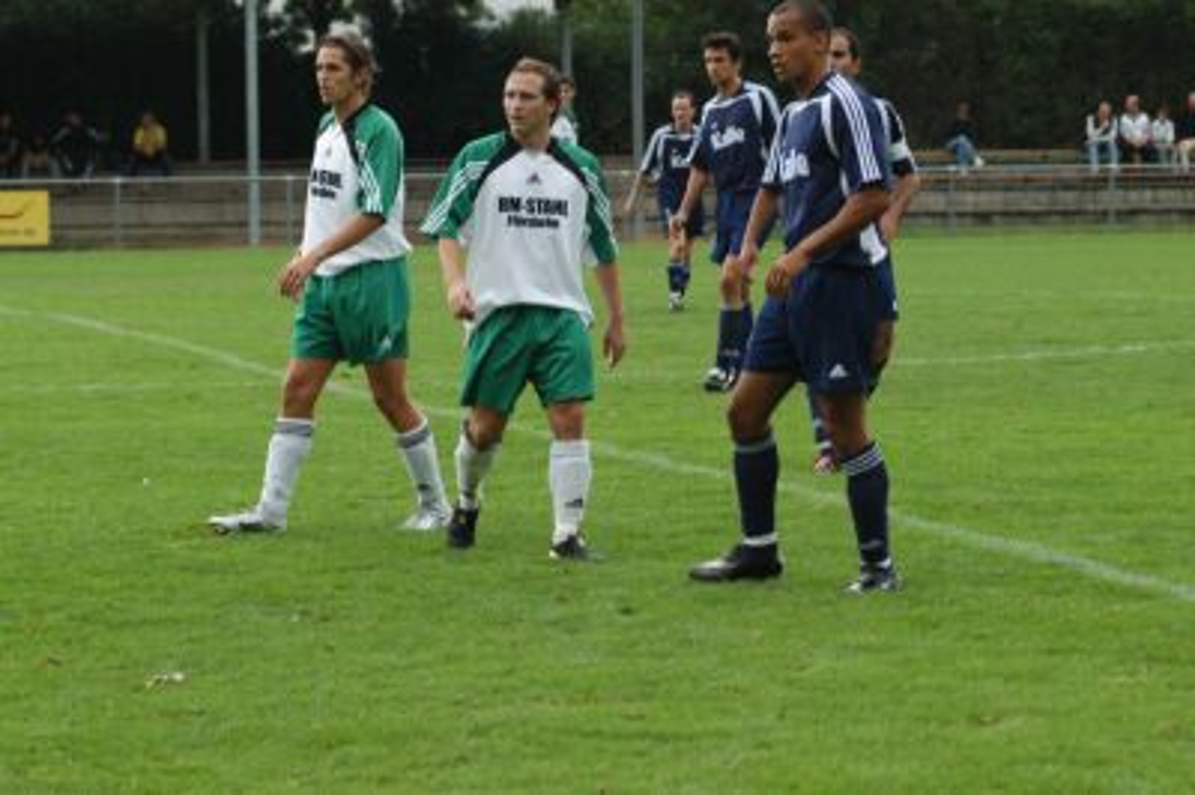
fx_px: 4975
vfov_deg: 9.1
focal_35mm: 150
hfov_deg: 13.7
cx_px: 598
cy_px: 398
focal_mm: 100
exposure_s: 1/350
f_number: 5
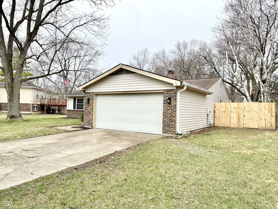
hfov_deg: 71.6
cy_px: 104
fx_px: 193
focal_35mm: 24
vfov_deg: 56.8
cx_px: 139
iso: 80
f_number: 1.78
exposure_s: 1/1230
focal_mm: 6.76
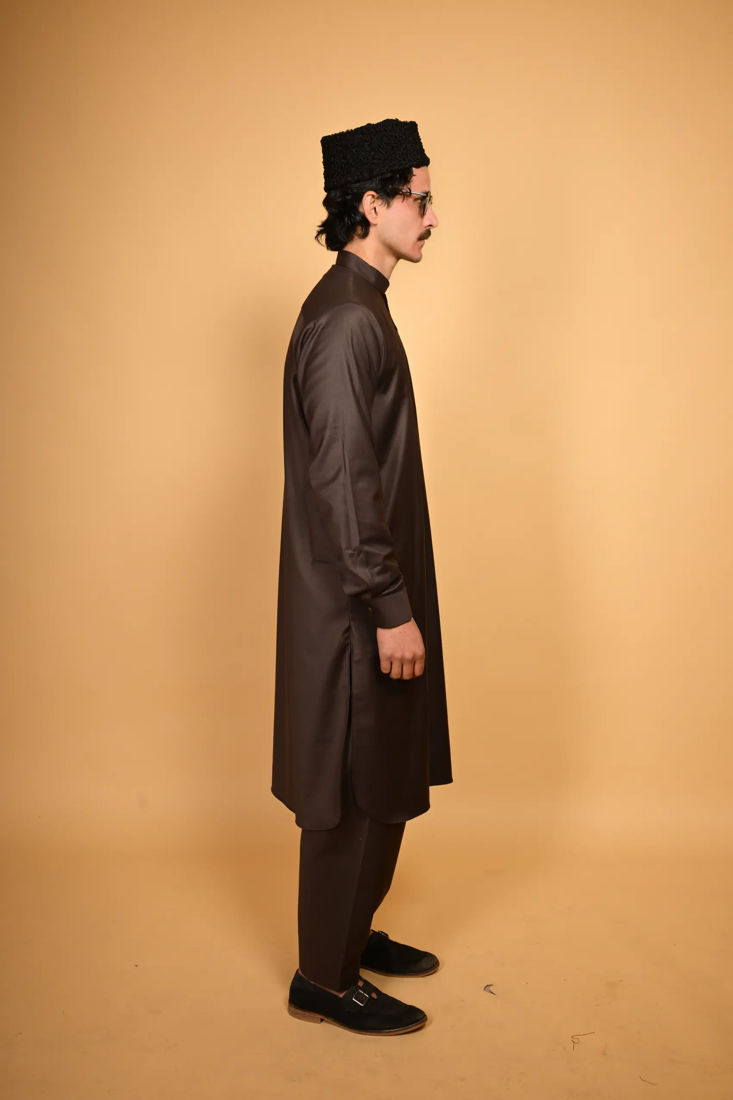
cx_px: 366
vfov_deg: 49.6
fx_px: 1191
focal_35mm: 39
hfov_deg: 34.2
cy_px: 550
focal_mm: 39
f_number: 7.1
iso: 200
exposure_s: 1/200
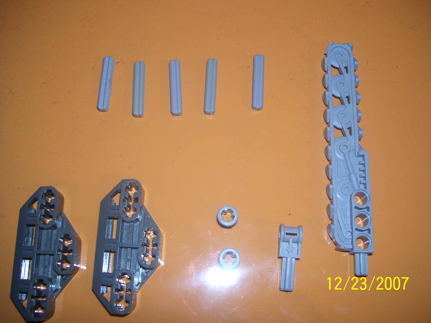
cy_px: 162
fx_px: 461
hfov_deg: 50.1
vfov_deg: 38.7
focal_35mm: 37
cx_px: 216
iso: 80
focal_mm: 6
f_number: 2.7
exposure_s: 1/60
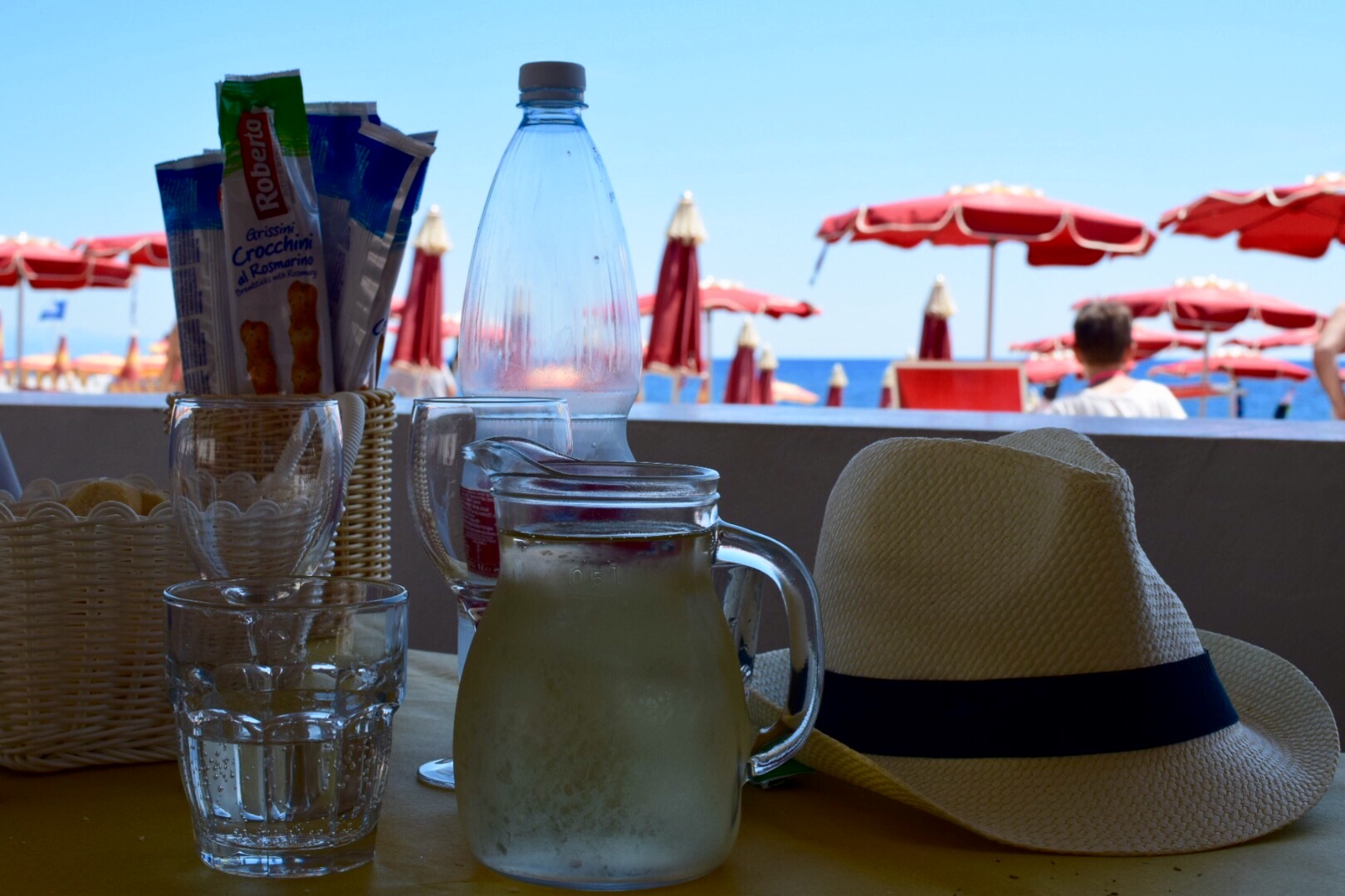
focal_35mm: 52
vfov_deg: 25.8
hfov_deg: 37.9
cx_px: 672
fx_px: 1961
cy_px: 448
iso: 400
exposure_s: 1/400
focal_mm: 35
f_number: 11
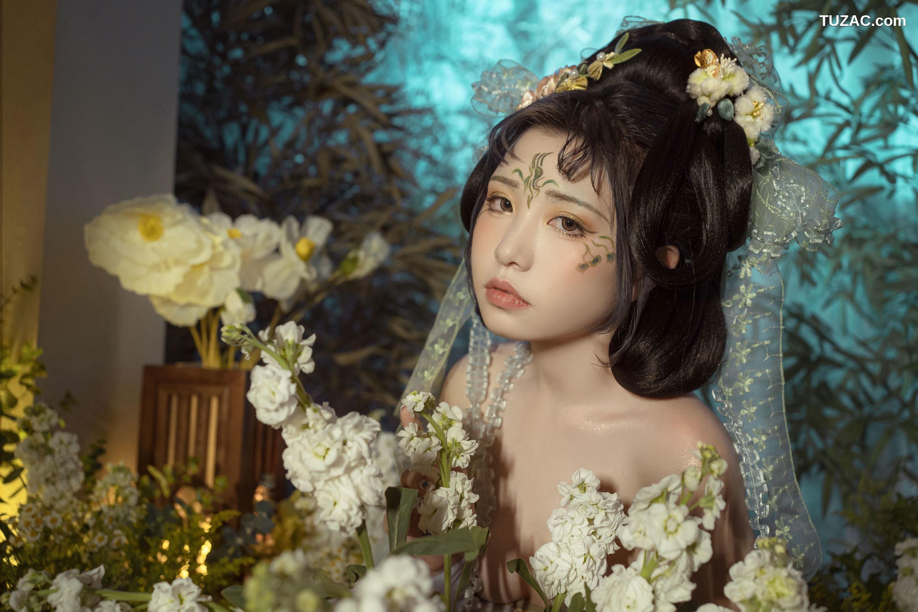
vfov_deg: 37.9
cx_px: 459
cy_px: 306
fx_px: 892
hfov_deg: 54.4
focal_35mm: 35
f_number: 3.5
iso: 640
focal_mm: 35
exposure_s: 1/40
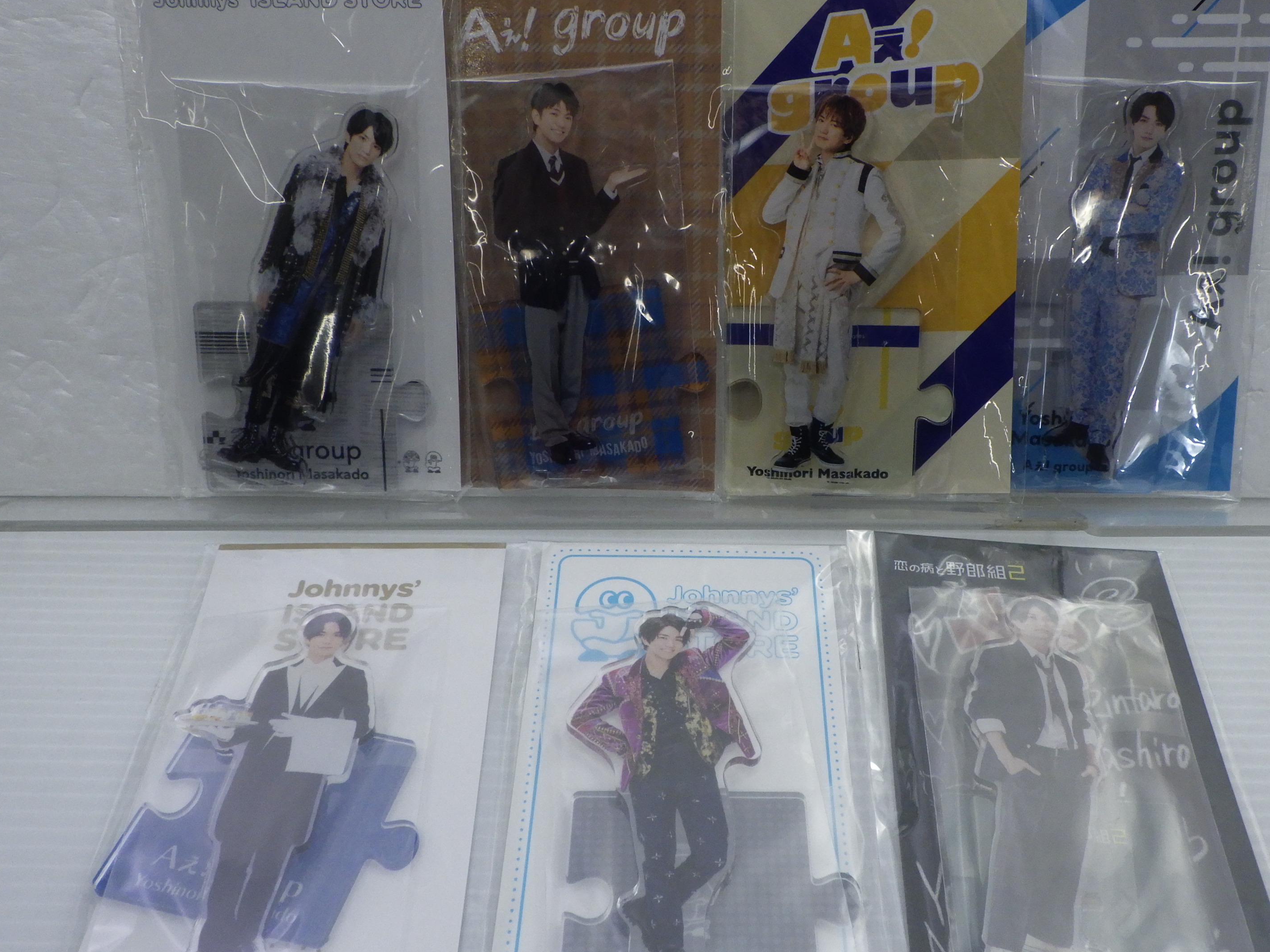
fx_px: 1321
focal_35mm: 36
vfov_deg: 39.7
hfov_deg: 51.3
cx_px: 683
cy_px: 471
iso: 125
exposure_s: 1/40
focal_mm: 5
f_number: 3.5
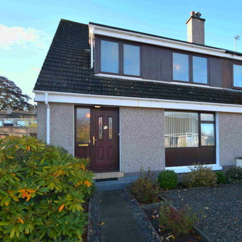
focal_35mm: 23
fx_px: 182
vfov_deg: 67.1
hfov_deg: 64.8
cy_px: 134
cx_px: 169
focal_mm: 10
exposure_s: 1/500
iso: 320
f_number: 4
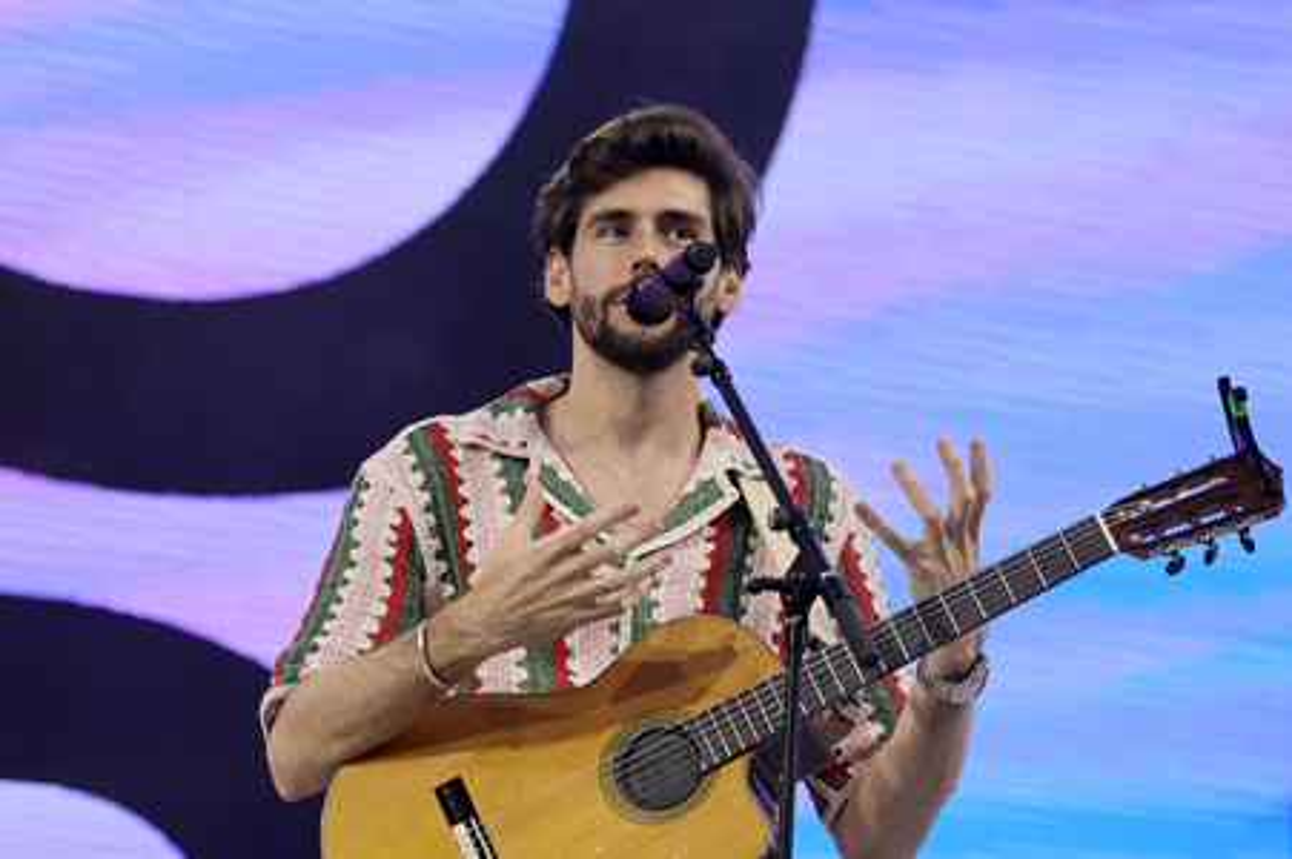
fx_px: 8607
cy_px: 430
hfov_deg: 8.6
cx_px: 646
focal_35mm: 240
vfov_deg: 5.7
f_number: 6.3
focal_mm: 240
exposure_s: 1/2000
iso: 4000
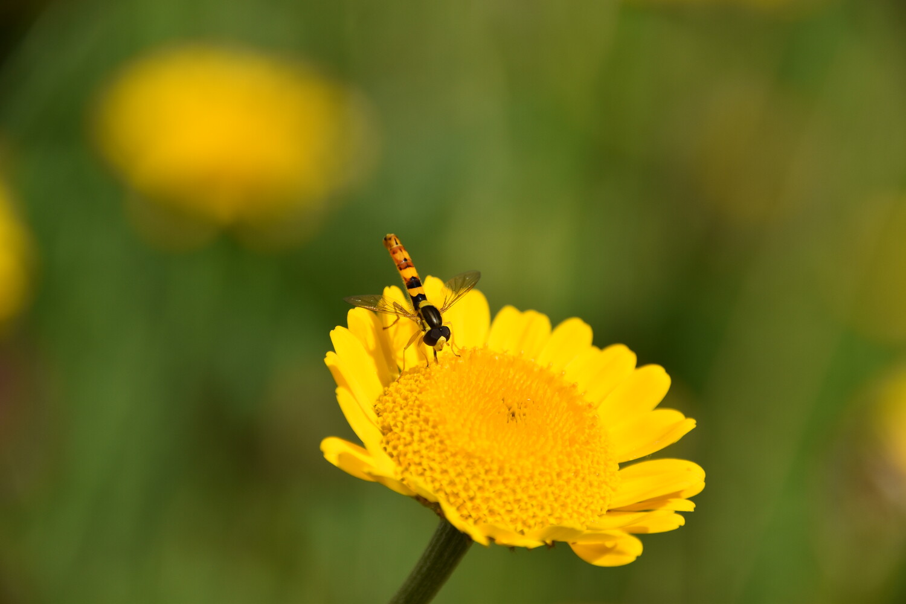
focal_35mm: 450
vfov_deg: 3.1
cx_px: 453
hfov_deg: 4.6
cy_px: 302
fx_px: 11324
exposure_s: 1/1000
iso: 200
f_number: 8
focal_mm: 300
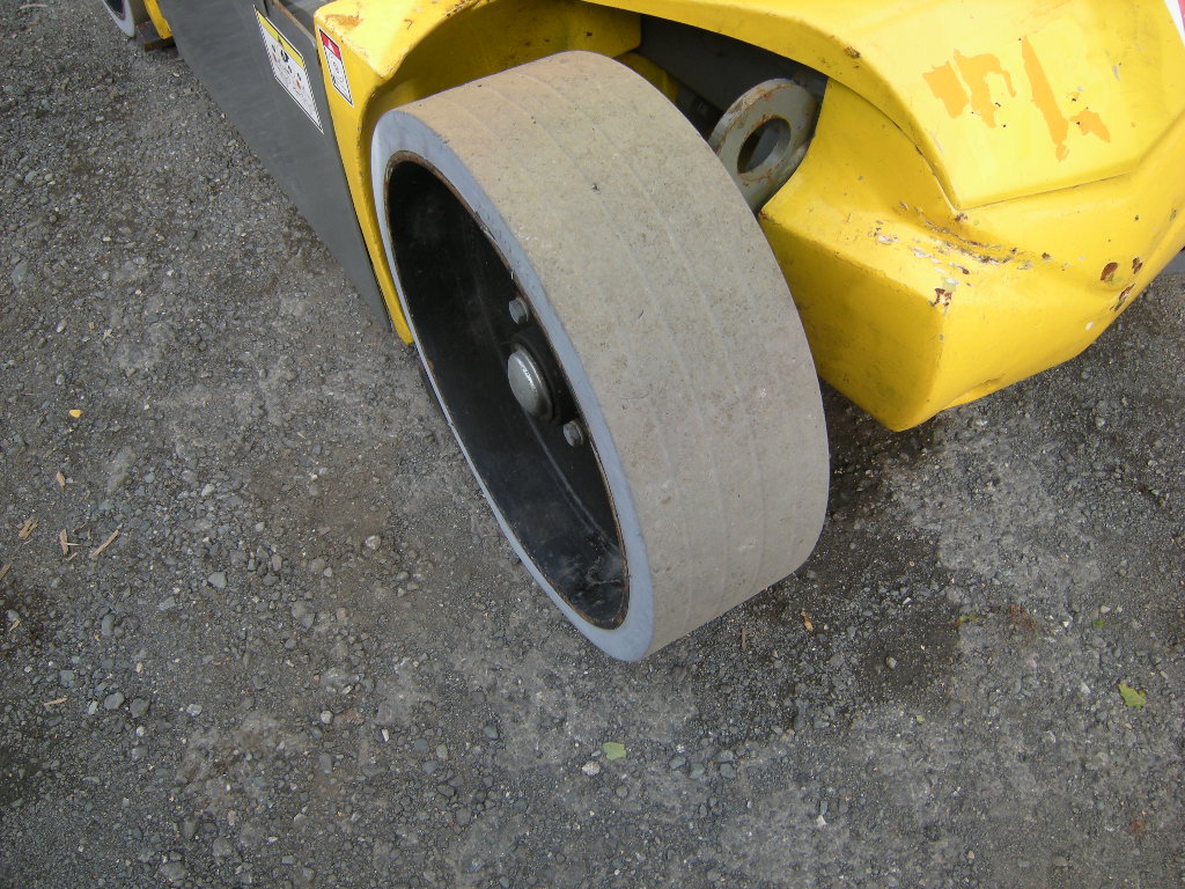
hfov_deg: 63.4
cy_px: 444
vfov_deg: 49.7
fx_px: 959
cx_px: 592
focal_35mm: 28
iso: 64
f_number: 2.8
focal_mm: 4.7
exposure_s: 1/282
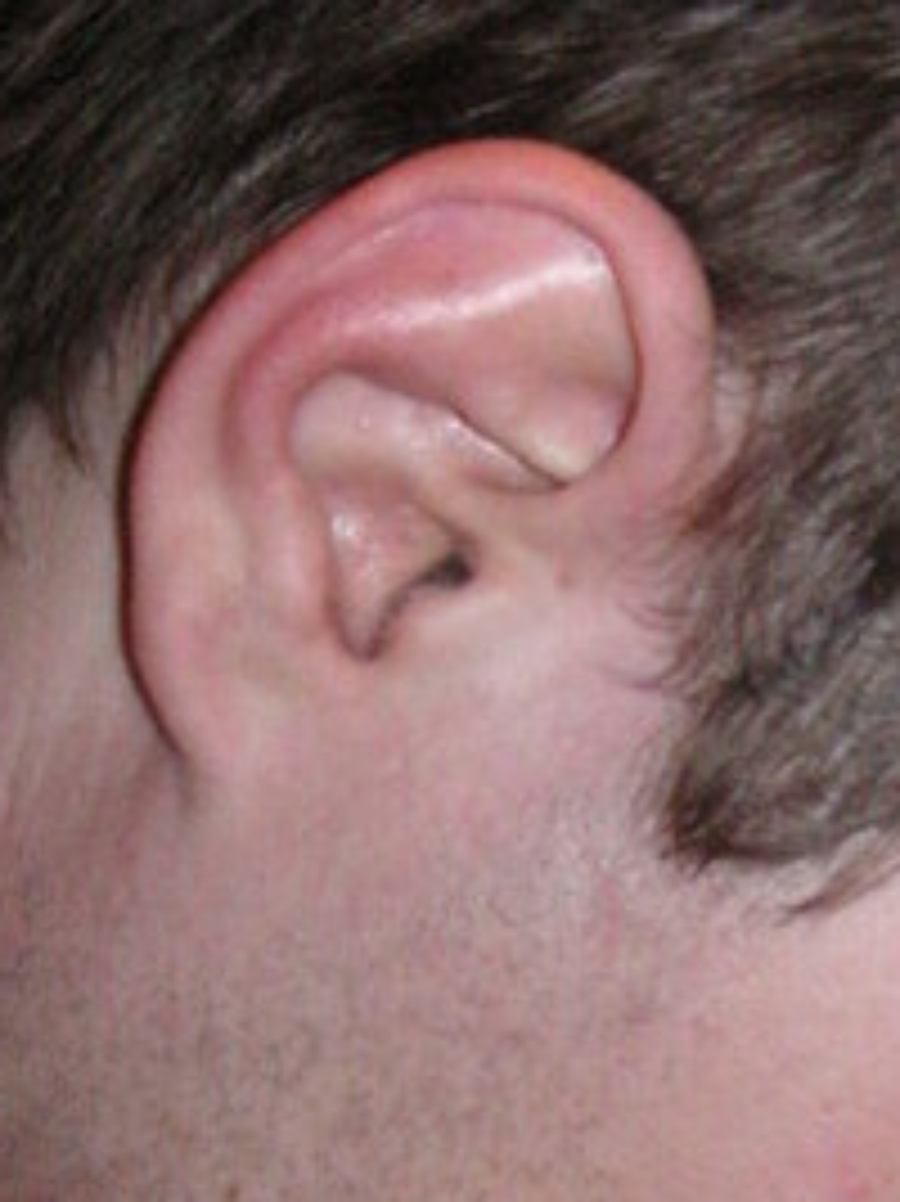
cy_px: 1112
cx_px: 932
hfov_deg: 13.1
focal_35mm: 111
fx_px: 3851
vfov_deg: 17.4
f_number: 2.8
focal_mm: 6.1
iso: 160
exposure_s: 1/45
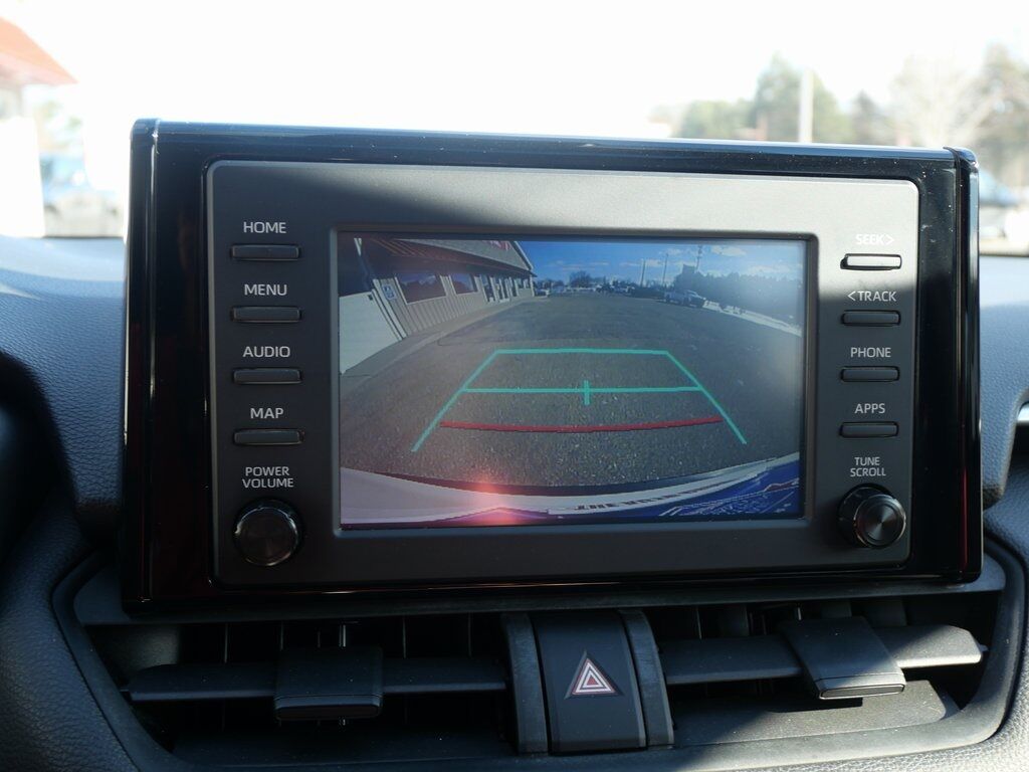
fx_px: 1011
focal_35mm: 34
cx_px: 514
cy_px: 386
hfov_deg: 54.0
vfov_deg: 41.8
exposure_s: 1/125
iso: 200
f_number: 4.1
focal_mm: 17
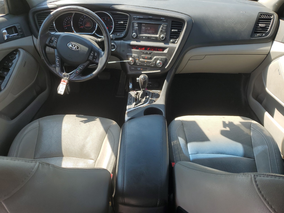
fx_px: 213
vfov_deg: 53.1
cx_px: 142
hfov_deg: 67.3
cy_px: 106
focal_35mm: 26
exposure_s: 1/455
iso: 50
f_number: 1.5
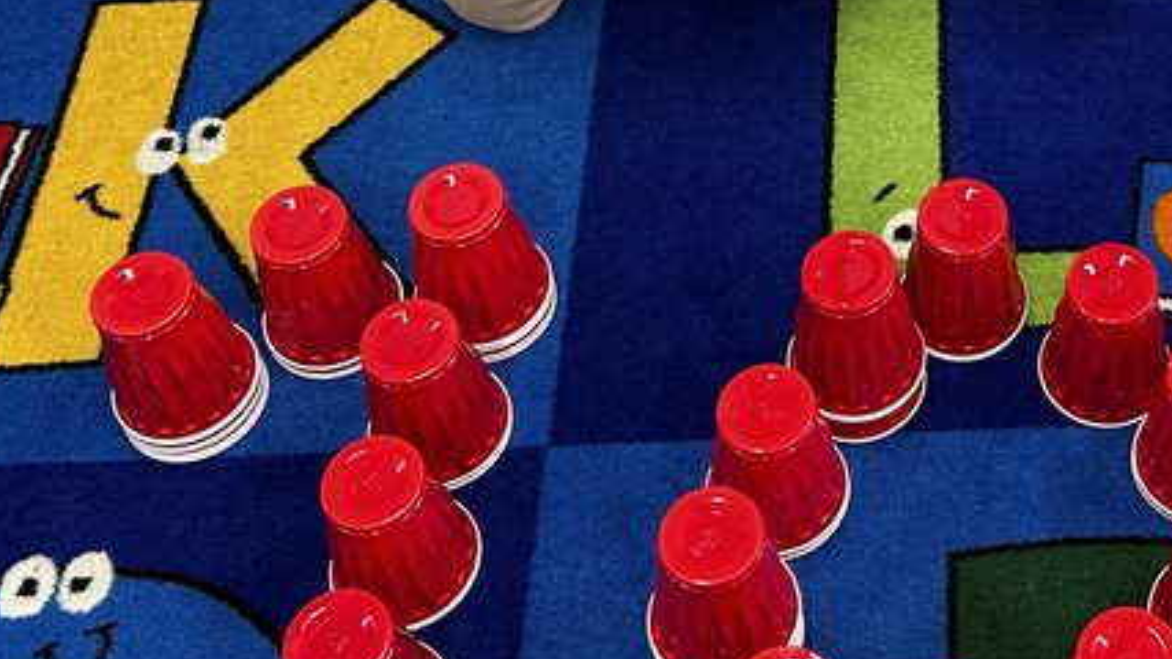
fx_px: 2113
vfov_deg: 16.9
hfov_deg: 29.7
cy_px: -143
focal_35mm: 68
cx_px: 1062
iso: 125
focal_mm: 5.7
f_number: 1.5
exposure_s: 1/60
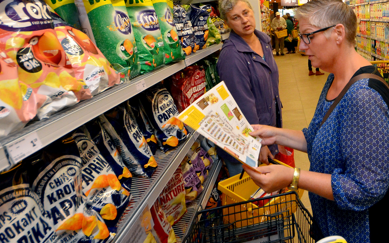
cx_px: 350
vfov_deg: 41.4
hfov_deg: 56.0
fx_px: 307
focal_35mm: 29
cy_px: 52
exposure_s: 1/100
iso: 1000
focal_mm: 10
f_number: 7.1
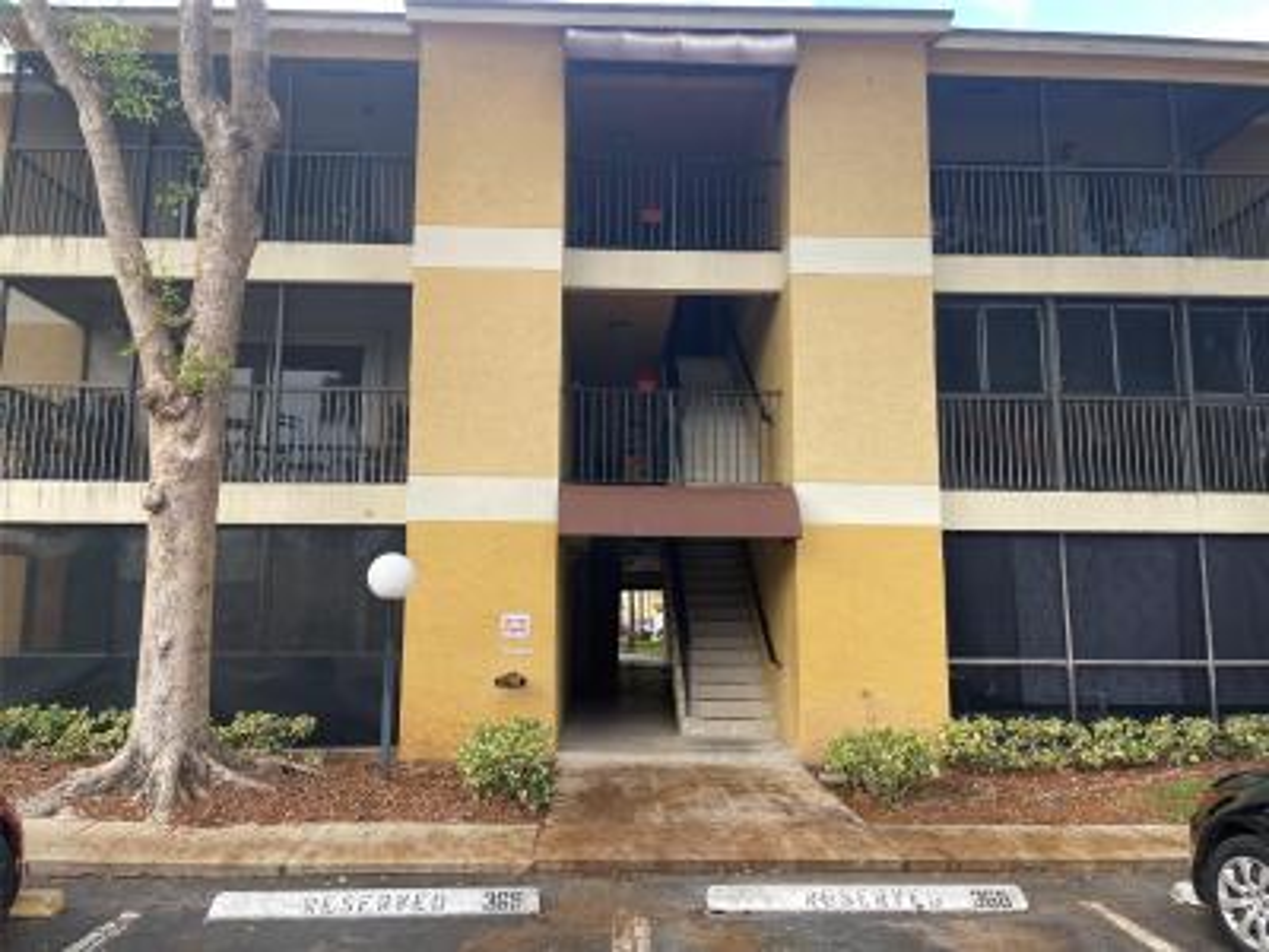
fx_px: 916
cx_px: 634
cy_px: 476
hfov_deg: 69.4
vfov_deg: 54.9
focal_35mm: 25
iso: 50
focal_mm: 5.1
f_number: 1.6
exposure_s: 1/121
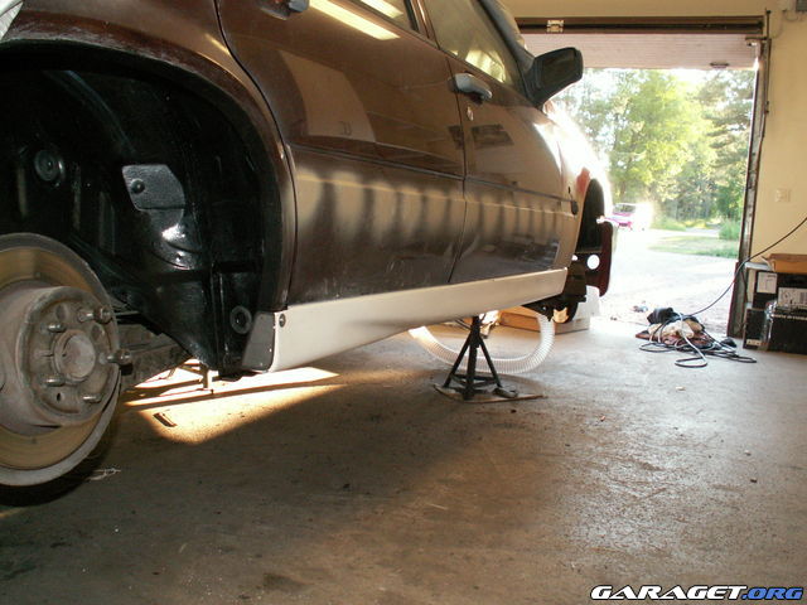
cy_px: 302
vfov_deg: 40.7
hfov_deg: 52.6
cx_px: 404
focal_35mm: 35
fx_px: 816
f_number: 2.8
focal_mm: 5.86
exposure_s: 1/40
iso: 160
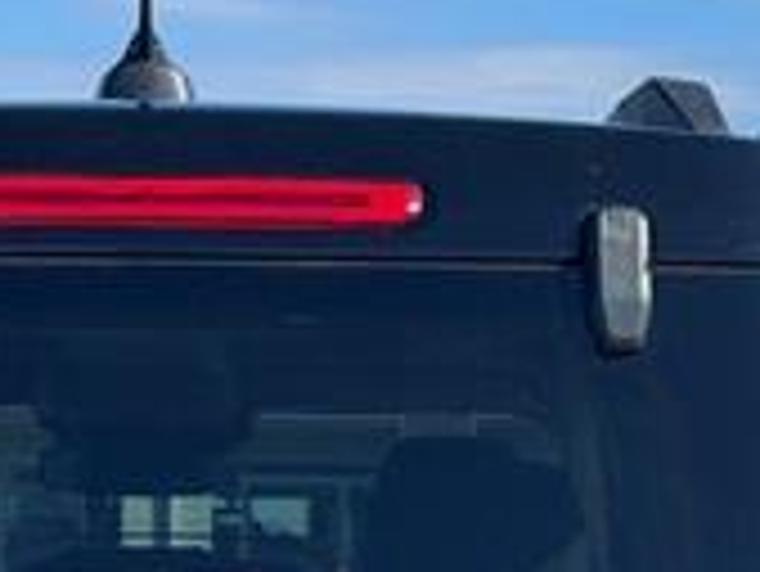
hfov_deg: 10.8
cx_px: 261
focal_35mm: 182
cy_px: 977
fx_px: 3999
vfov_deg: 7.9
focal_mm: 6.76
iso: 64
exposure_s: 1/1923
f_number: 1.78
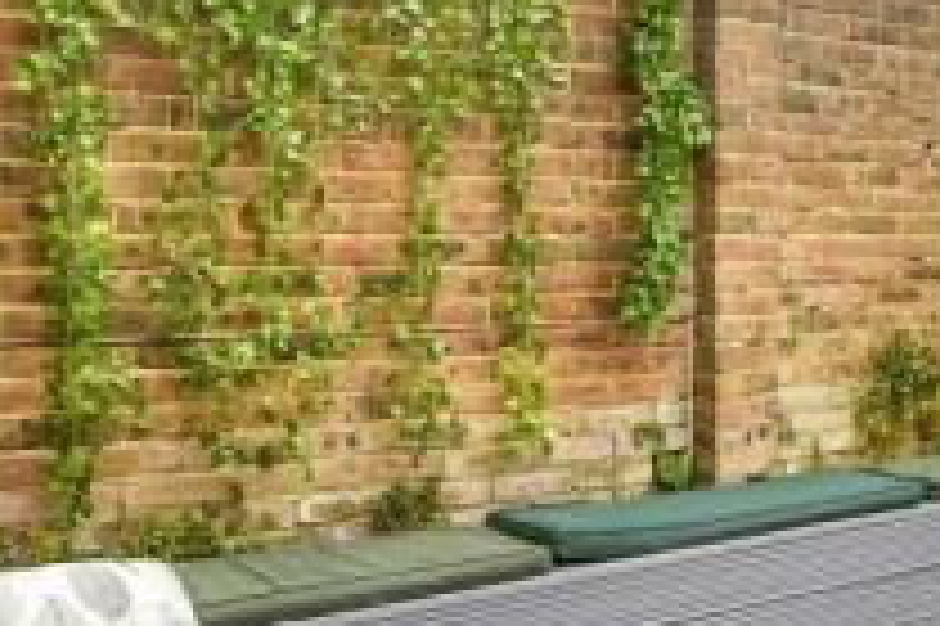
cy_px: 322
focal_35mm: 47
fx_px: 1226
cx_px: 1109
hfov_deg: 34.3
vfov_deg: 28.6
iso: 320
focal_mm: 10
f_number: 8
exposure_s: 1/200
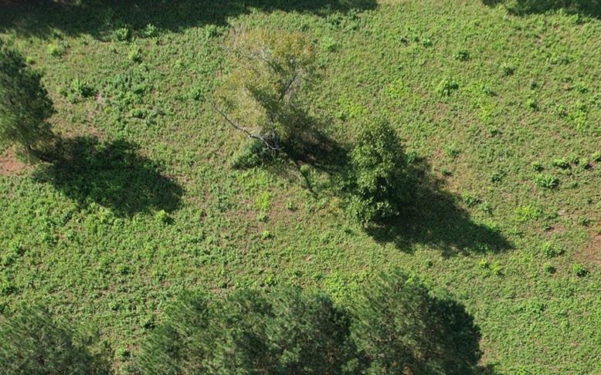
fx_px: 966
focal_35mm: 59
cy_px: 321
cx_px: 297
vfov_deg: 21.6
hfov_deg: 34.6
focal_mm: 8.38
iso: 100
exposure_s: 1/725
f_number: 2.8
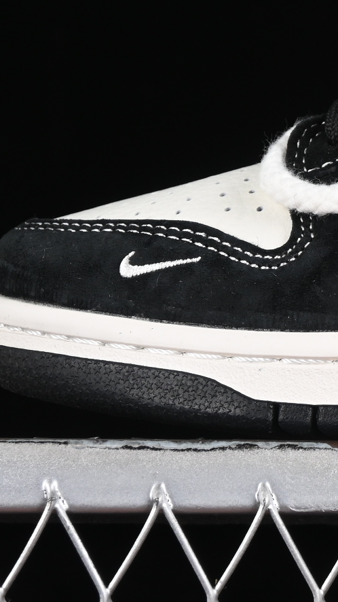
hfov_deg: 4.9
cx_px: 616
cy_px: 52
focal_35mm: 247
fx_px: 3938
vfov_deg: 8.7
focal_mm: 50
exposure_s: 1/60
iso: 160
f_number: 6.3
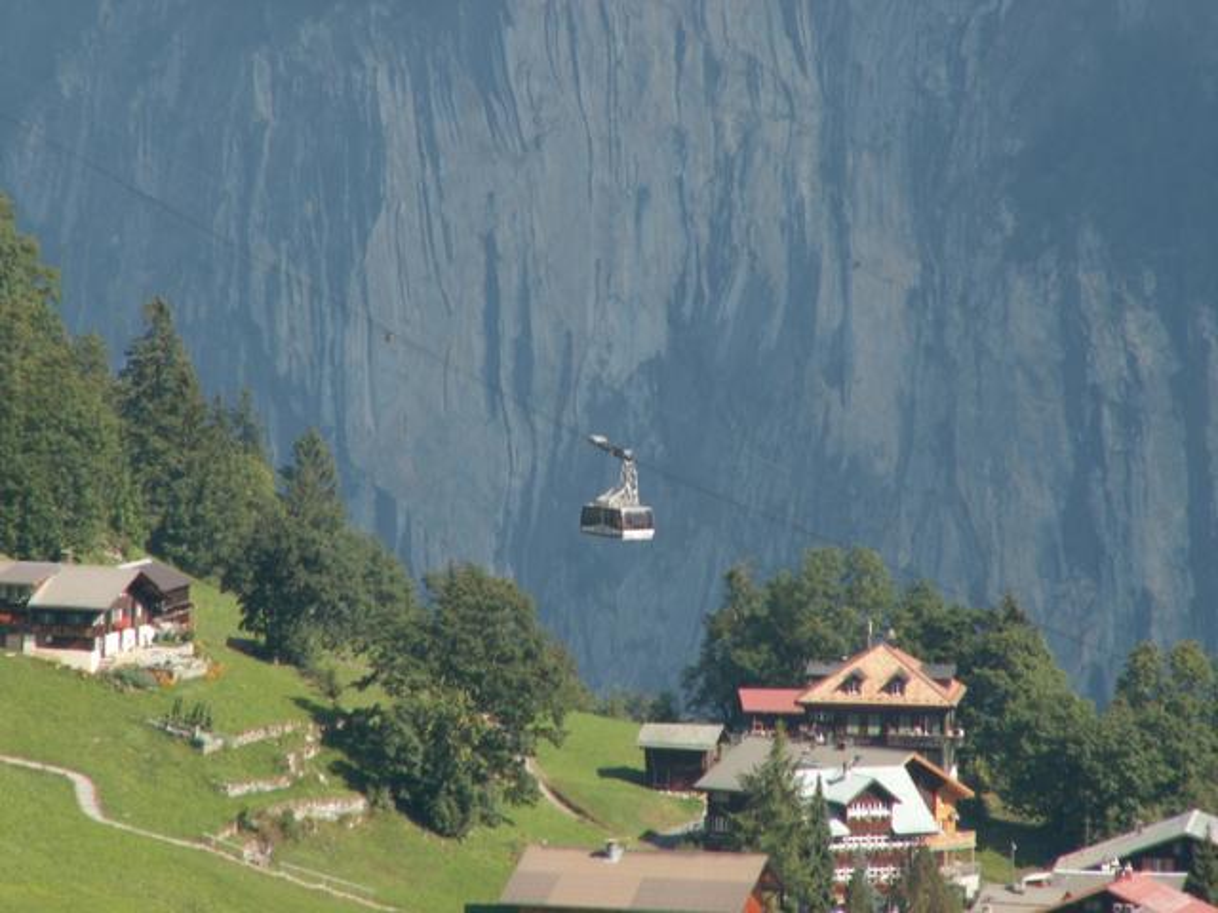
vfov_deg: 3.6
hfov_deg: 4.8
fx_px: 14426
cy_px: 456
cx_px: 609
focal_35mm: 410
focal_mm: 67.95
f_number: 6.3
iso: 50
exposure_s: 1/125
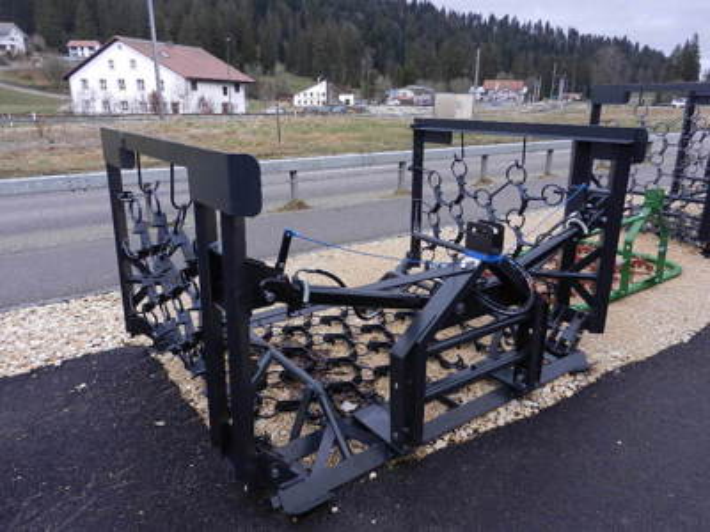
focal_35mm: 25
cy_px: 266
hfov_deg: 69.4
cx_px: 355
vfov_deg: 54.9
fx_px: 513
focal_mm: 4.5
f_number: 3.5
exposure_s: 1/400
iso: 160
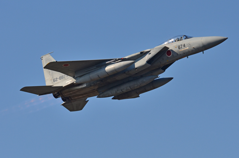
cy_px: 79
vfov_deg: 2.5
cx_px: 120
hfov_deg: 3.7
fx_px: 3677
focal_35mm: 555
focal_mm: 370
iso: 320
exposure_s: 1/1250
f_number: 8
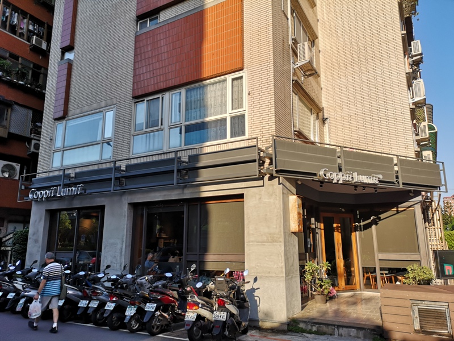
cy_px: 170
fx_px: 354
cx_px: 227
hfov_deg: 65.3
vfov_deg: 51.4
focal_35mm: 27
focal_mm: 3.95
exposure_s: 1/1610
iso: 50
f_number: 1.8
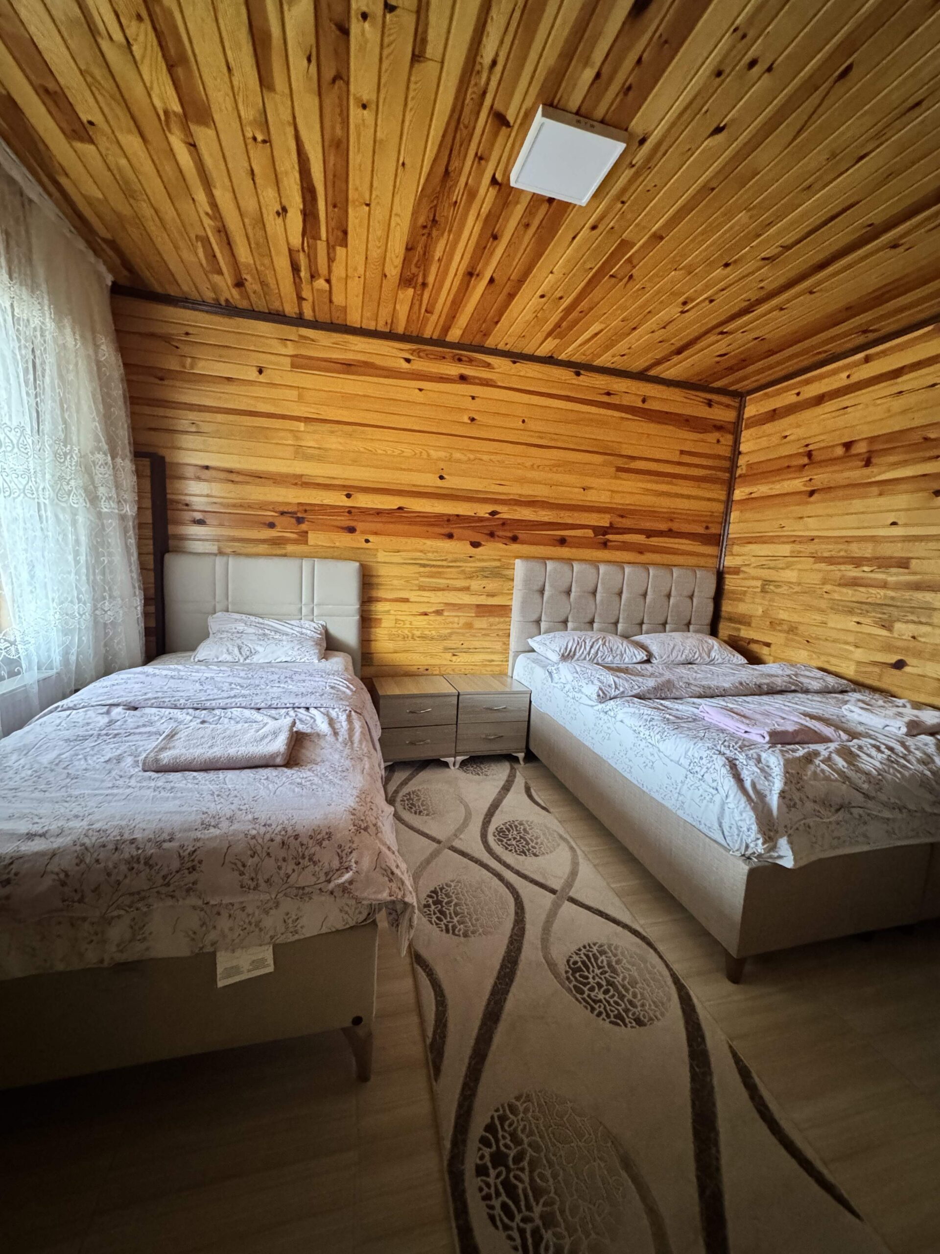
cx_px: 470
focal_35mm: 14
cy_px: 627
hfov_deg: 85.7
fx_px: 507
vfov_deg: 102.1
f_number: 2.2
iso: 1250
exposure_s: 1/60
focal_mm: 2.22
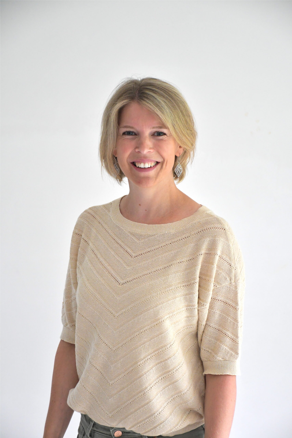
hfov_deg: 13.0
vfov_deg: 19.5
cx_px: 146
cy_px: 219
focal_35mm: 105
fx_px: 1277
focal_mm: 70
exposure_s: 1/250
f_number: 5
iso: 1800
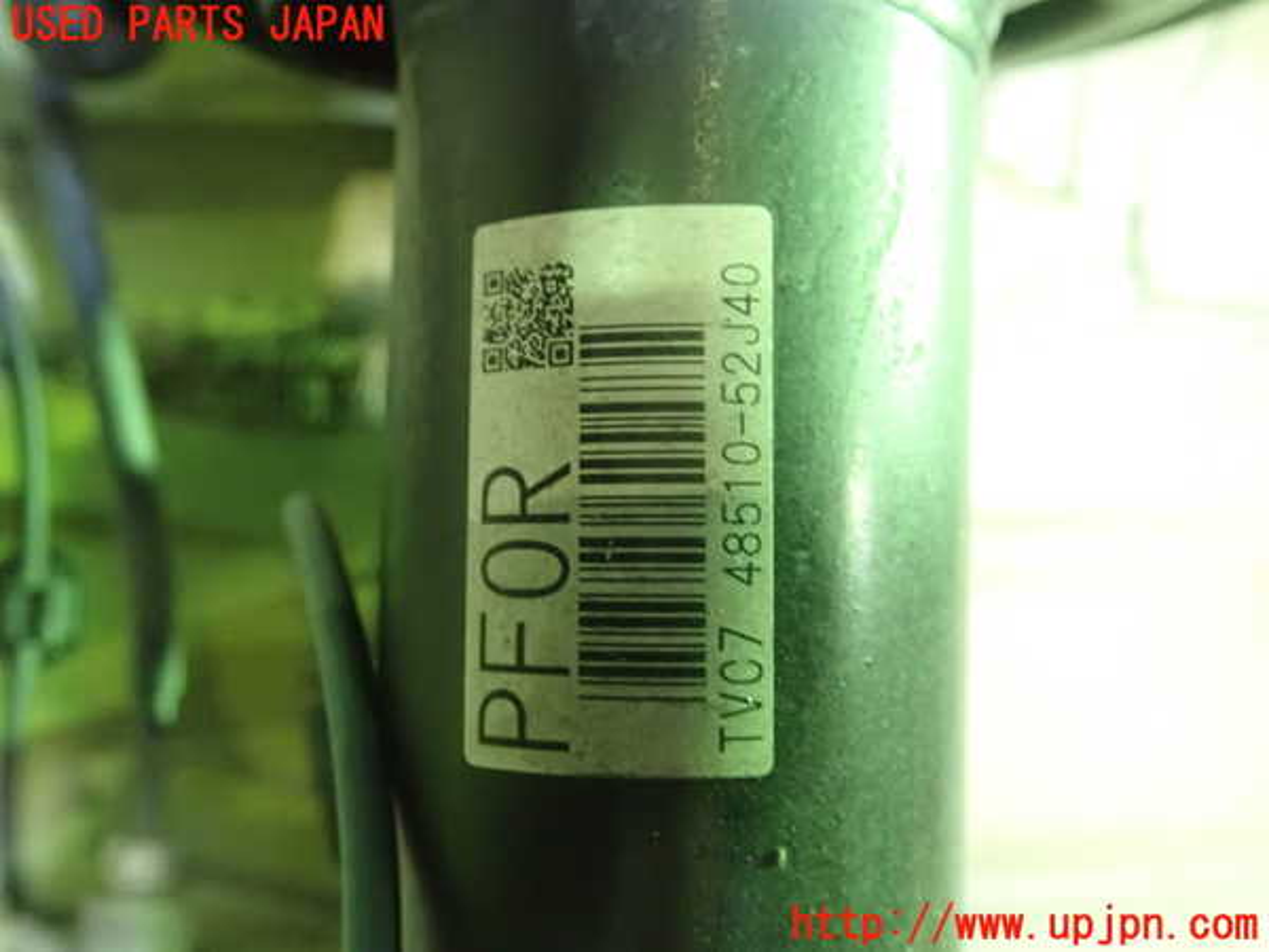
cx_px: 634
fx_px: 1100
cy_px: 476
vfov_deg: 46.8
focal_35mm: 30
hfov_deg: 60.0
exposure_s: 1/20
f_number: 2.3
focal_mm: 5.5
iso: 1600
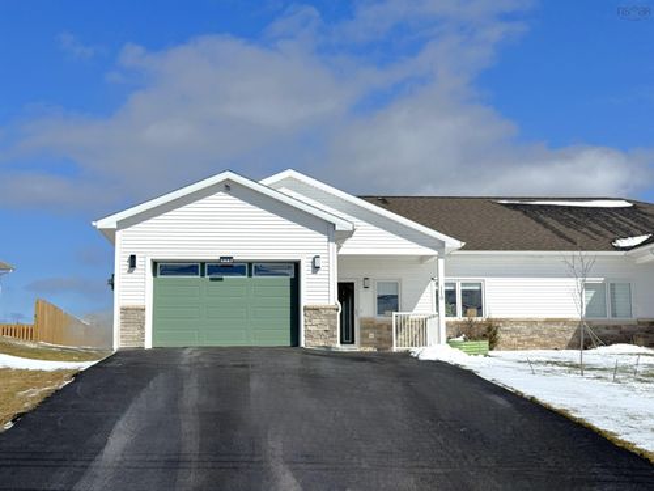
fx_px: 964
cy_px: 246
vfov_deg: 28.6
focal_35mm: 51
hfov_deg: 37.5
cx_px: 327
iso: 64
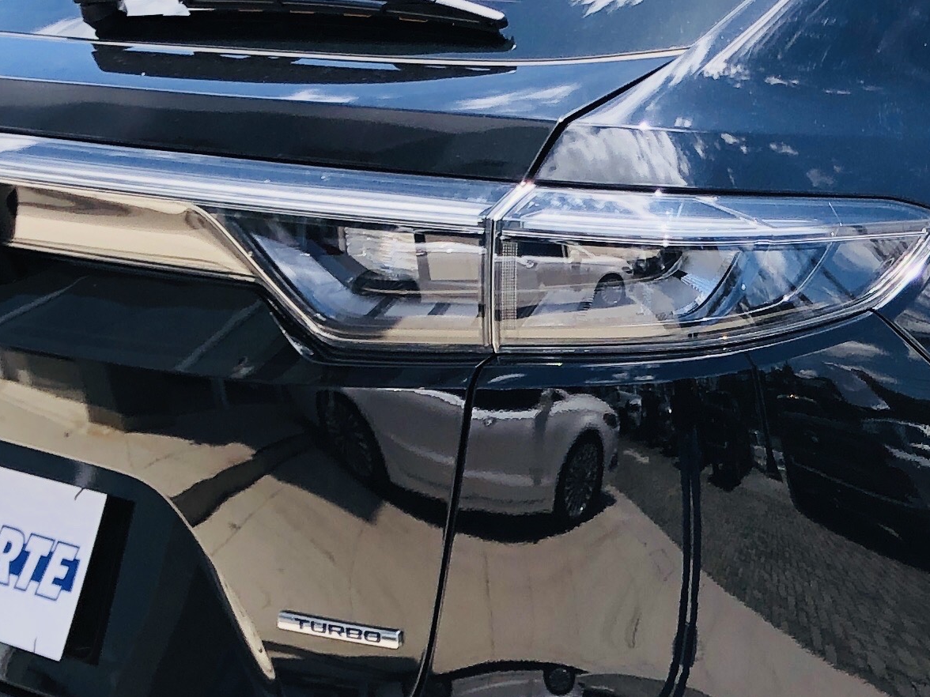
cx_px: 921
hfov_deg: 19.9
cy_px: 562
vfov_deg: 15.3
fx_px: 2579
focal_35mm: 96
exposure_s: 1/857
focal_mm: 3.99
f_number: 1.8
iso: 20
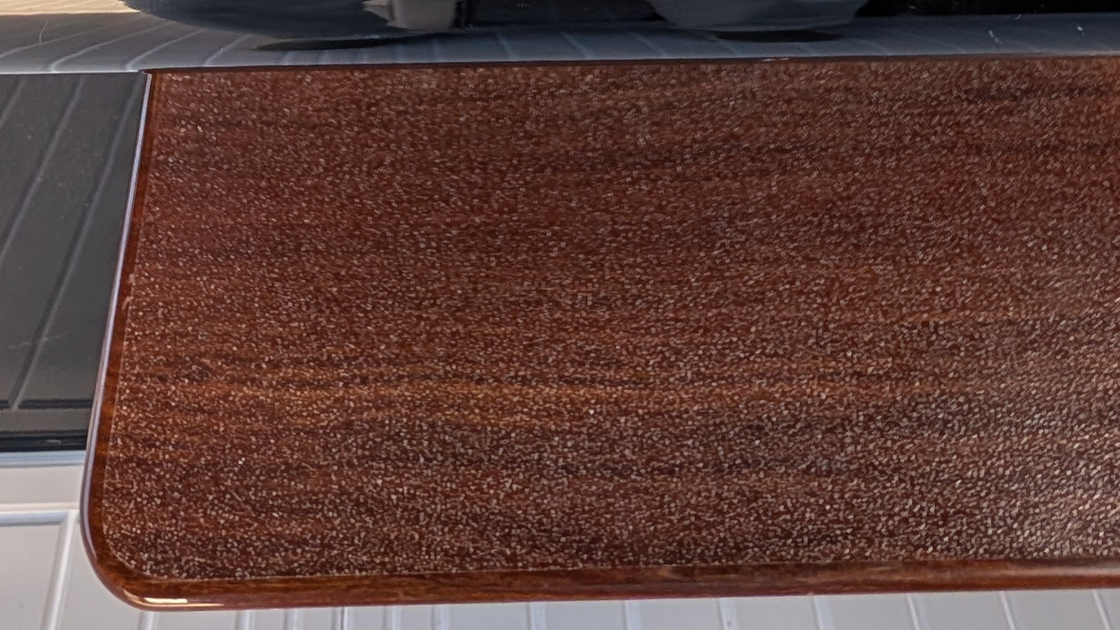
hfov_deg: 55.1
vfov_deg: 21.9
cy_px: -481
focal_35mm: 36
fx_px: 1069
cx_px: 494
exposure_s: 1/284
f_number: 1.7
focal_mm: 2.02
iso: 49
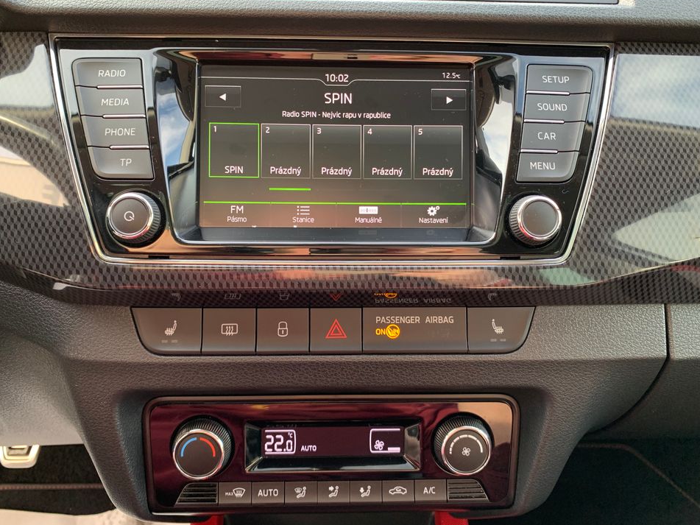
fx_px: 566
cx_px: 341
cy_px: 253
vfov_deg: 49.7
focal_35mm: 28
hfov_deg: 63.4
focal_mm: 4.25
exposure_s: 1/65
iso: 100
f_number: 1.8
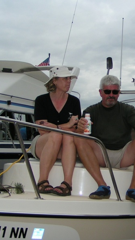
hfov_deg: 21.0
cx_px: 123
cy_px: 119
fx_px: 356
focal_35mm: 56
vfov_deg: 37.2
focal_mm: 5.8
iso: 50
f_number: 2.8
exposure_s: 1/800
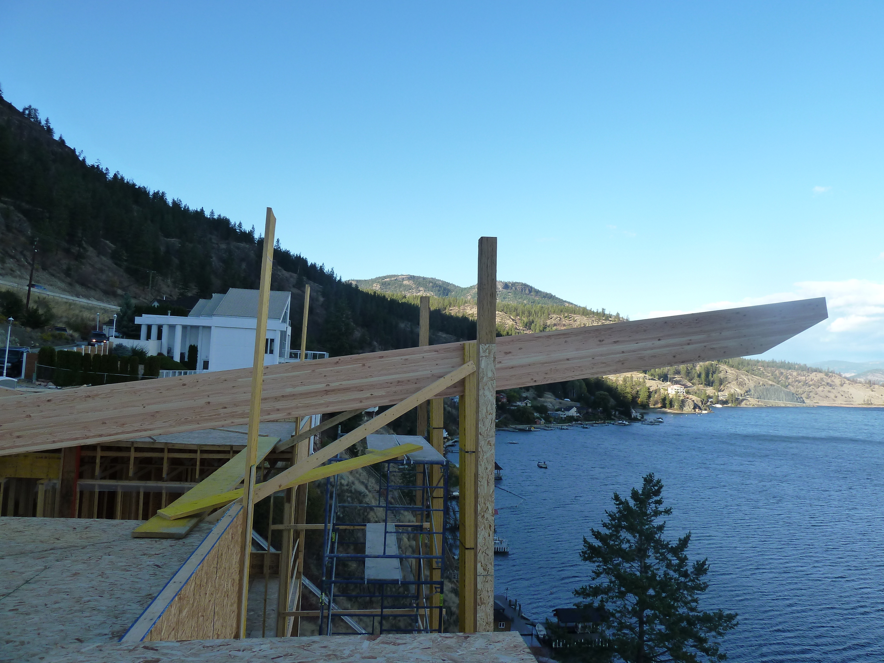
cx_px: 442
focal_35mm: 25
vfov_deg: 54.9
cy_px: 332
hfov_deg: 69.4
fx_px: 638
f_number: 4
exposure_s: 1/250
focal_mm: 4.1
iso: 125
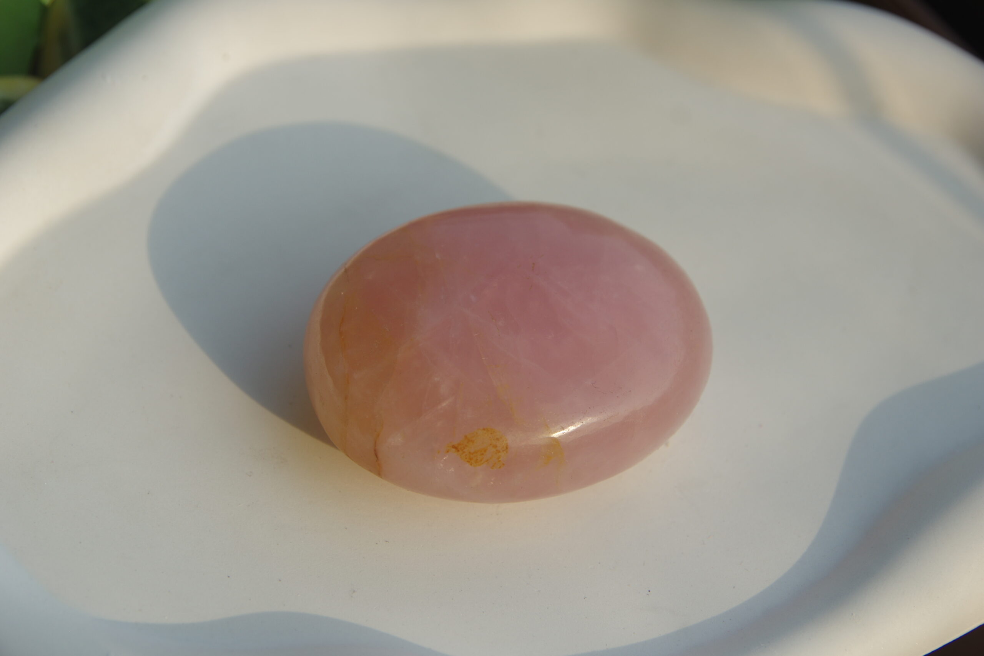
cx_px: 492
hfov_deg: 28.1
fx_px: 1968
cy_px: 328
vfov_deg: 18.9
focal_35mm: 72
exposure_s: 1/160
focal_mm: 48
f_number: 6.3
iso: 100
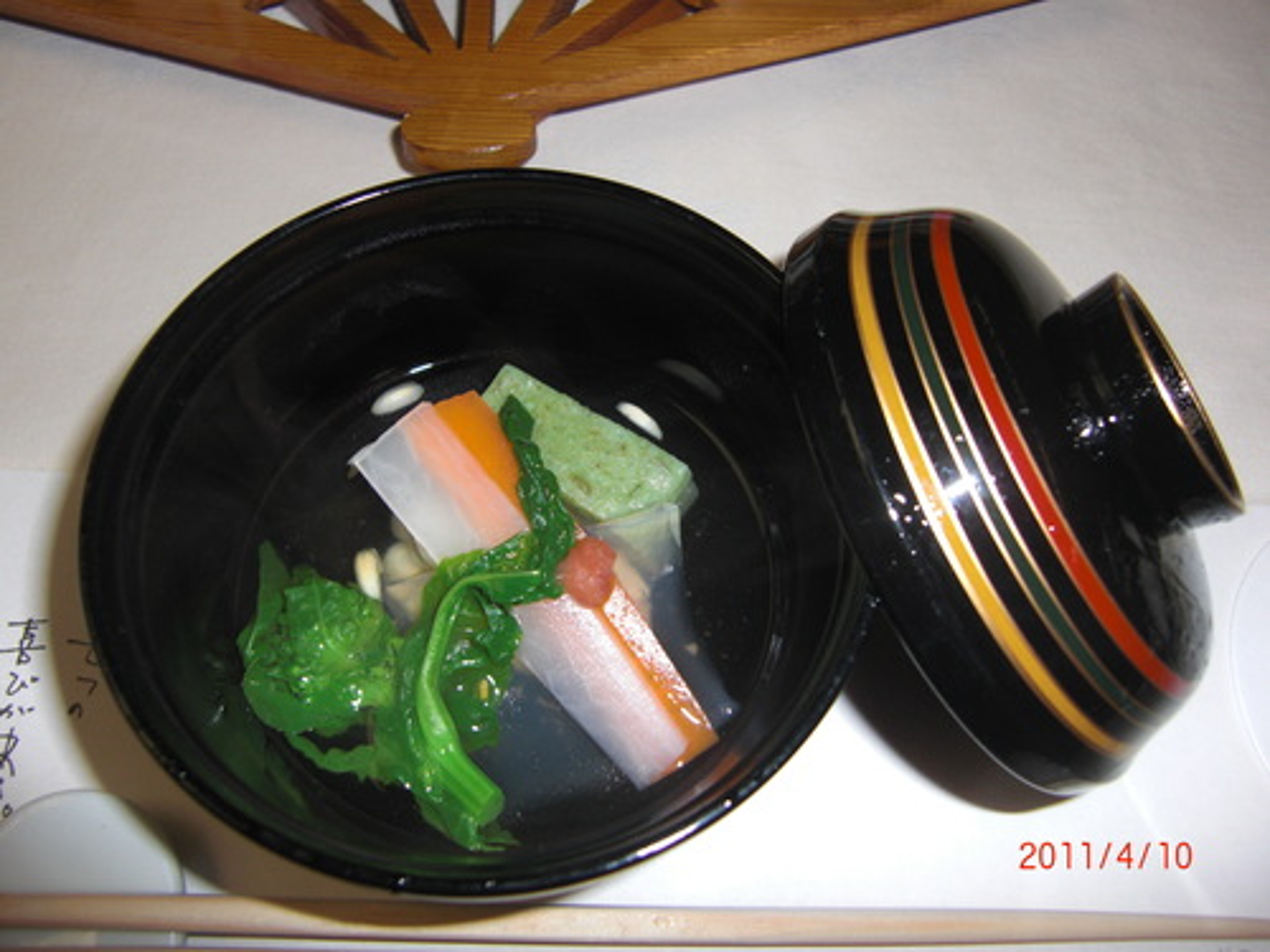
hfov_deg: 63.4
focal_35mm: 28
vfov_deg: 49.7
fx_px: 1027
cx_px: 635
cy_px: 476
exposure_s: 1/60
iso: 50
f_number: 2.6
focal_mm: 4.9
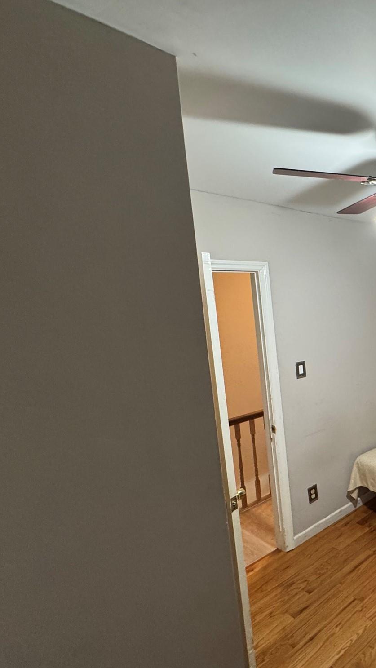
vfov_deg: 83.8
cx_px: 442
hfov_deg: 39.9
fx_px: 372
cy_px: 331
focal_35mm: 21
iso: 320
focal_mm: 2.22
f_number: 2.2
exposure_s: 1/60
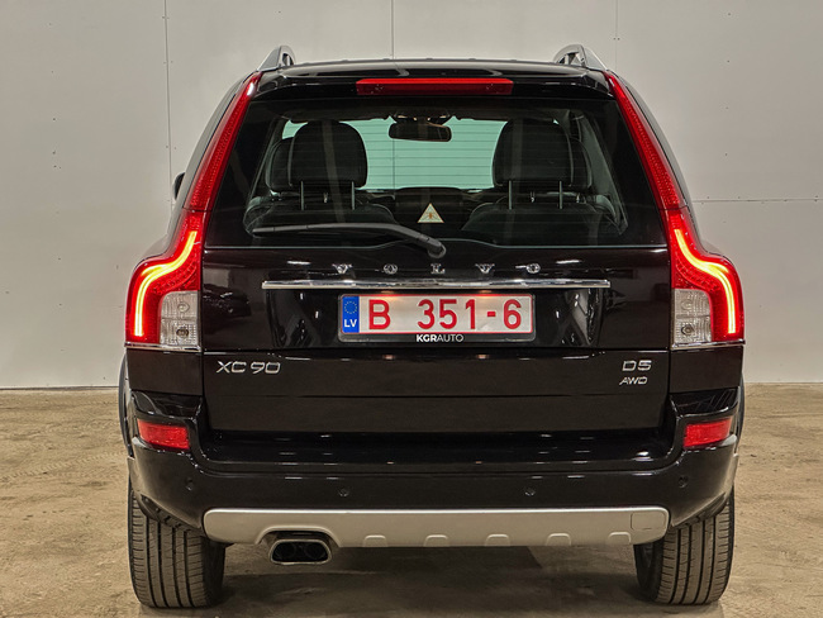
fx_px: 1831
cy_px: 309
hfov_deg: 25.3
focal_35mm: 77
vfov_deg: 19.2
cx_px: 412
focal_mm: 9
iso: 640
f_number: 2.8
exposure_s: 1/50
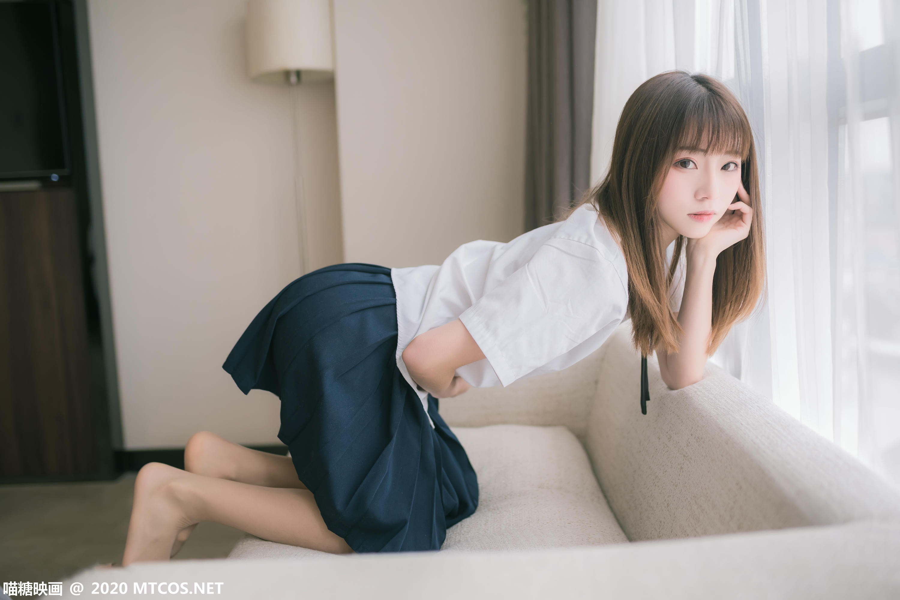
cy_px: 300
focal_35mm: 35
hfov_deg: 54.4
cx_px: 450
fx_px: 875
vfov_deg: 37.9
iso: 640
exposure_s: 1/200
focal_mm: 35
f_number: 1.8
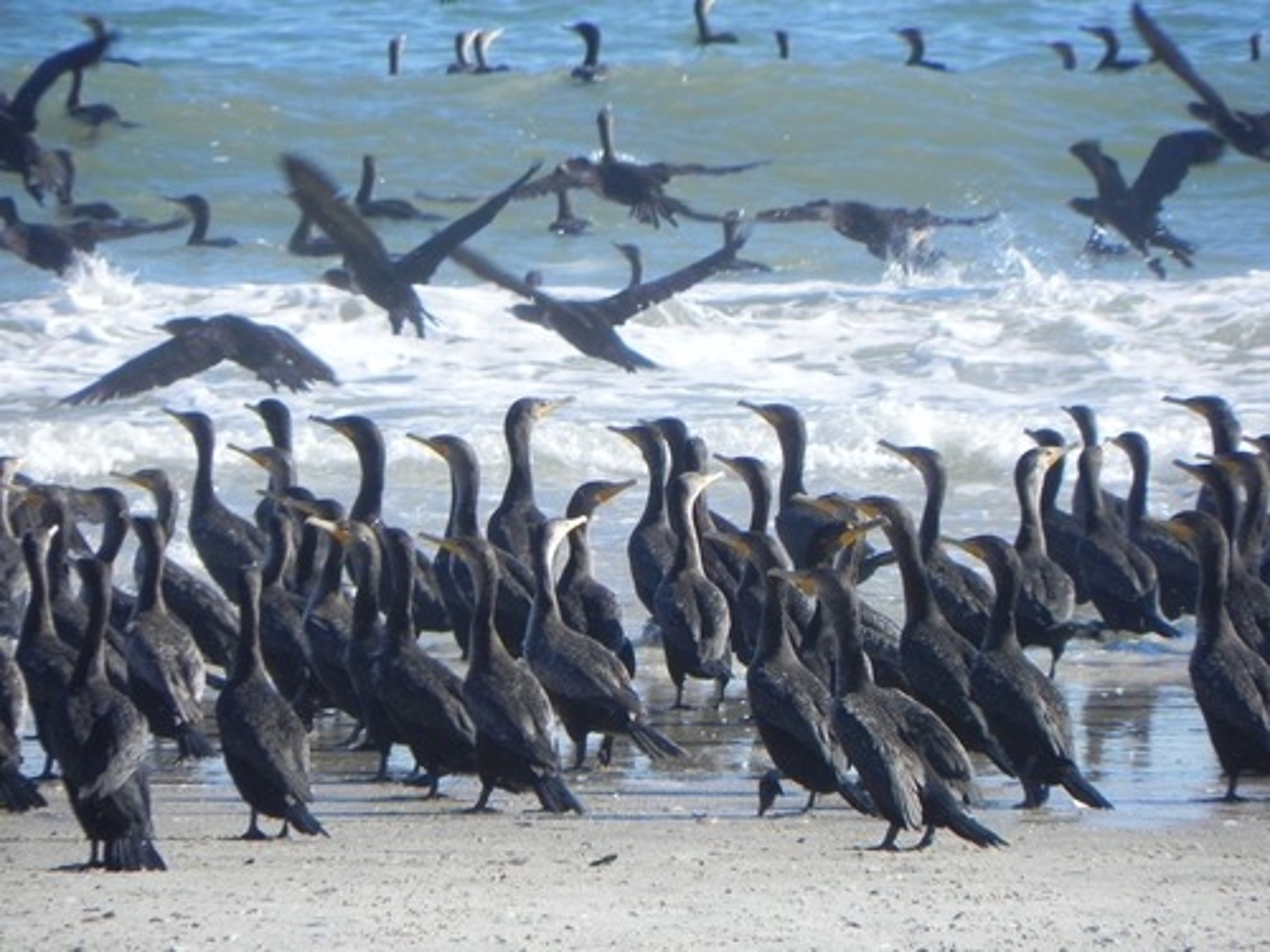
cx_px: 635
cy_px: 476
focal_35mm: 678
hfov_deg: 2.9
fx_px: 24875
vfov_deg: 2.2
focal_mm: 120
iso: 160
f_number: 7.1
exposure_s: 1/385
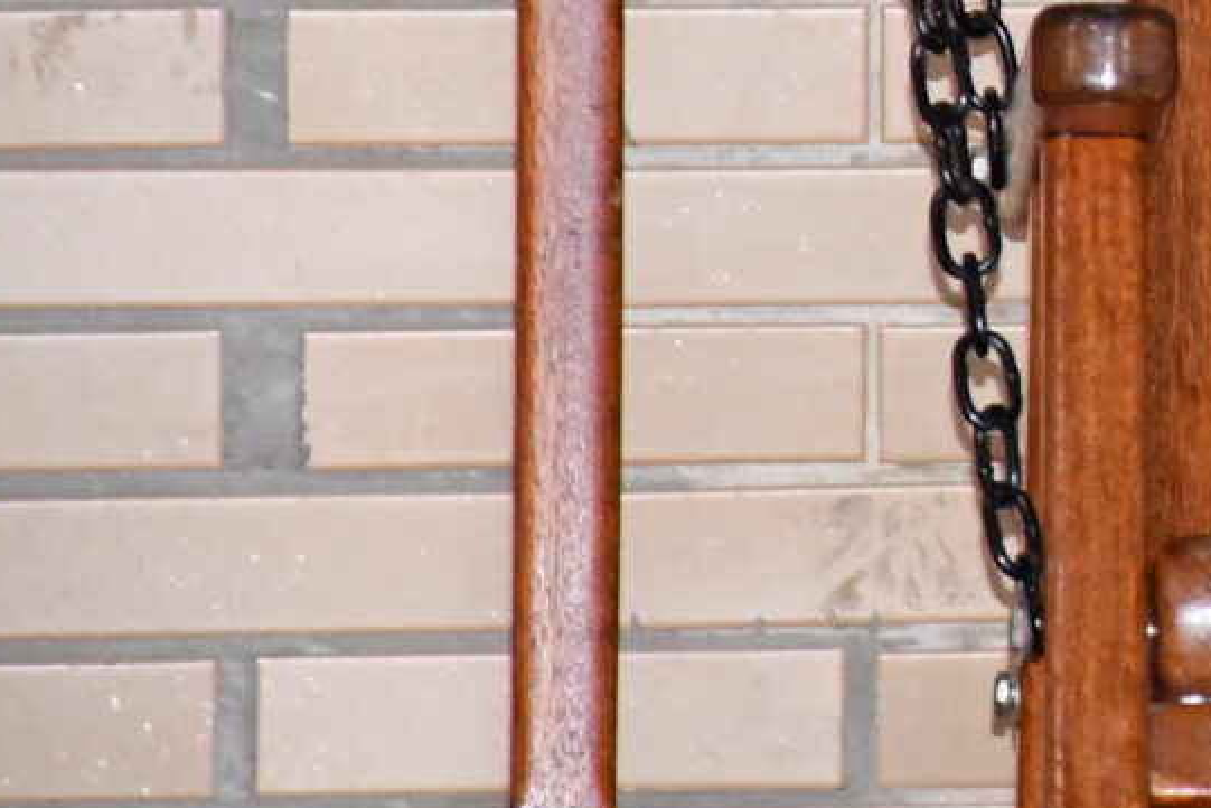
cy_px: -340
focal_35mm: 745
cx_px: 2015
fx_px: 25066
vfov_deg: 1.8
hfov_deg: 2.8
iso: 4500
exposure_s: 1/60
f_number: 5.6
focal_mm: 140
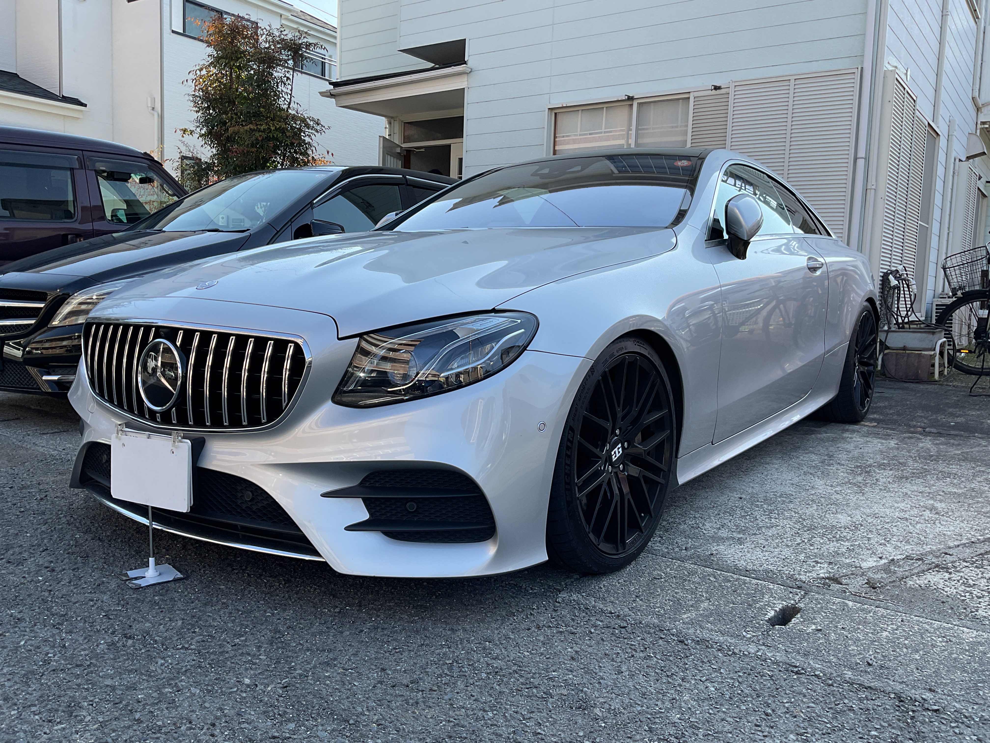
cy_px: 372
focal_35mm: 29
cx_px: 495
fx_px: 829
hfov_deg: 61.7
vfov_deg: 48.2
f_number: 1.8
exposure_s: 1/739
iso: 16
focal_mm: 3
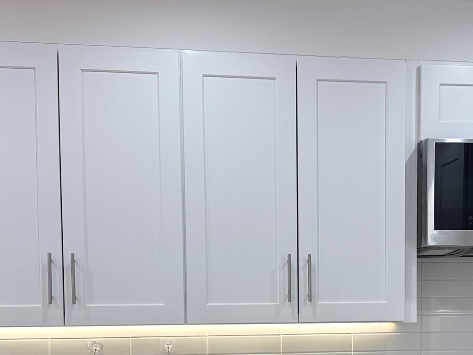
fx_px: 697
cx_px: 298
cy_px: 317
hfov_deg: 37.2
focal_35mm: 51
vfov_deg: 27.6
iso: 100
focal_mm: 6.76
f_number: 1.78
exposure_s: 1/143
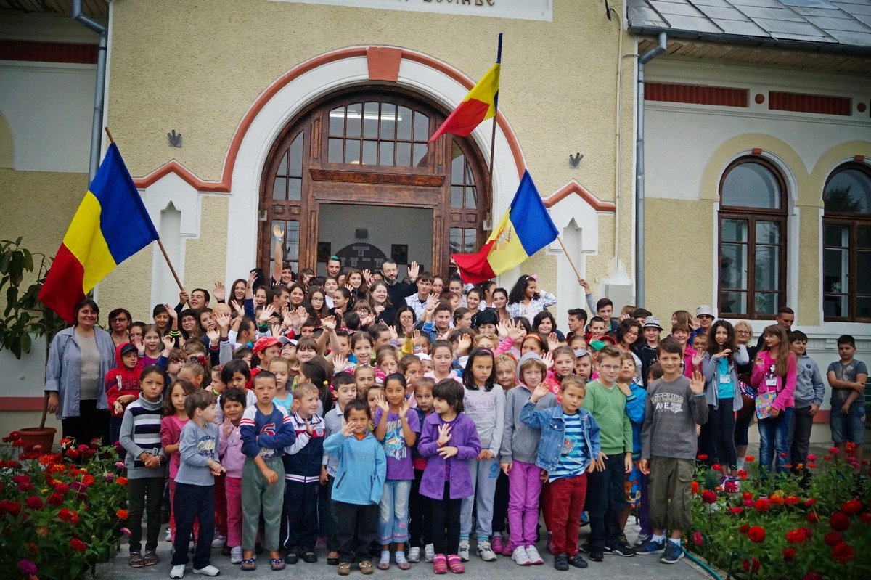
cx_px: 436
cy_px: 290
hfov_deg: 57.2
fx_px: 798
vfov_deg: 39.9
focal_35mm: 33
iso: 800
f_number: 4
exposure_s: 1/4000
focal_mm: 22
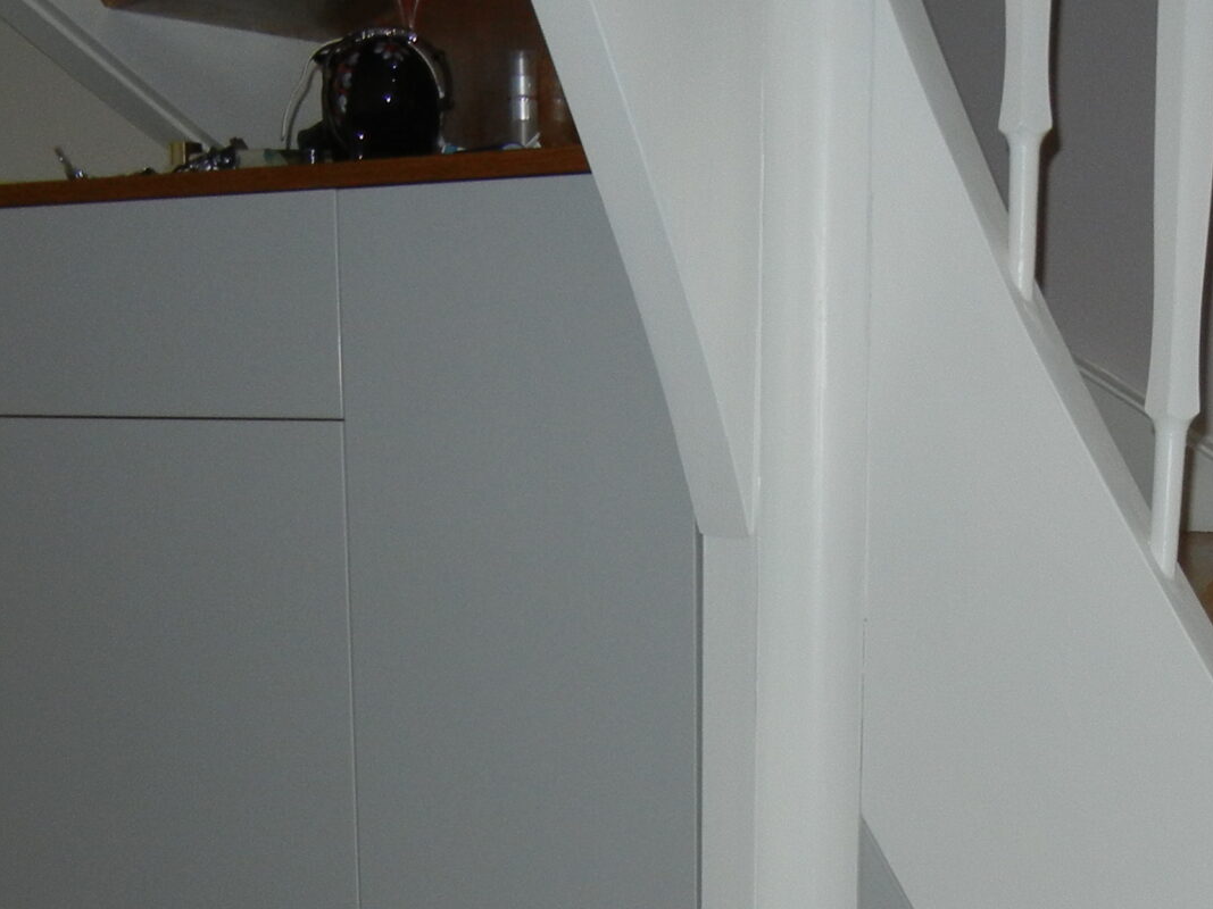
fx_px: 2523
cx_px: 672
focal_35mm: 72
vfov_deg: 19.7
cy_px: 945
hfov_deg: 27.0
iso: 200
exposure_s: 1/30
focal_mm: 5.4
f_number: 3.5
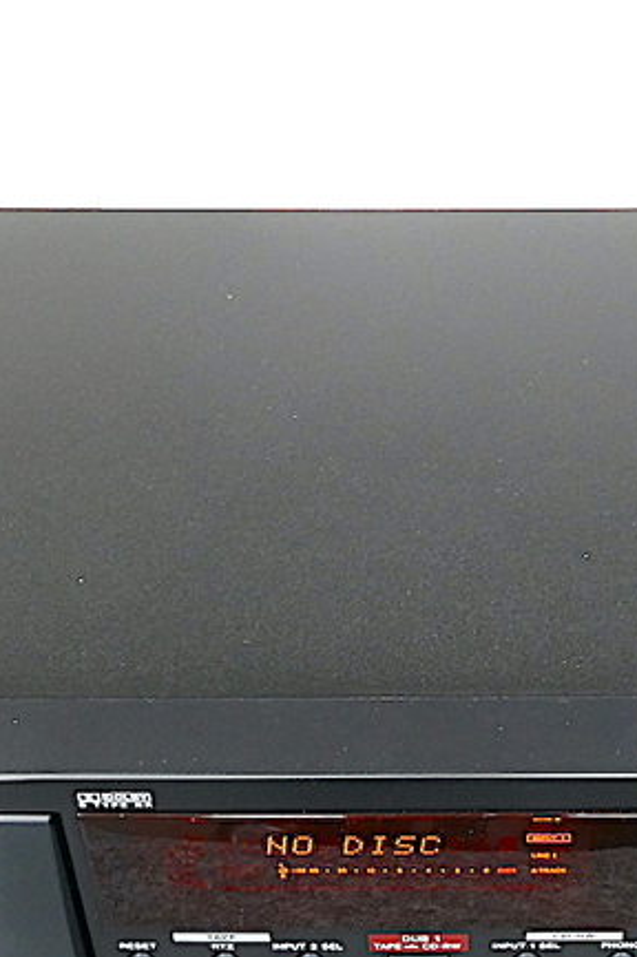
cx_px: 420
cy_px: 672
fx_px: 1595
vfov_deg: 33.0
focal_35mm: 60
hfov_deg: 22.5
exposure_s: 1/8
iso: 200
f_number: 3.4
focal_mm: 4.7
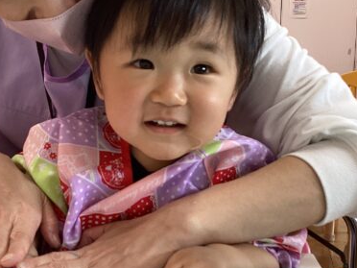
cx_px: 98
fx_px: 660
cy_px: 166
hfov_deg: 29.9
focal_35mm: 64
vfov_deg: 22.9
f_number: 2.4
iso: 50
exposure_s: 1/50
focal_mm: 3.3
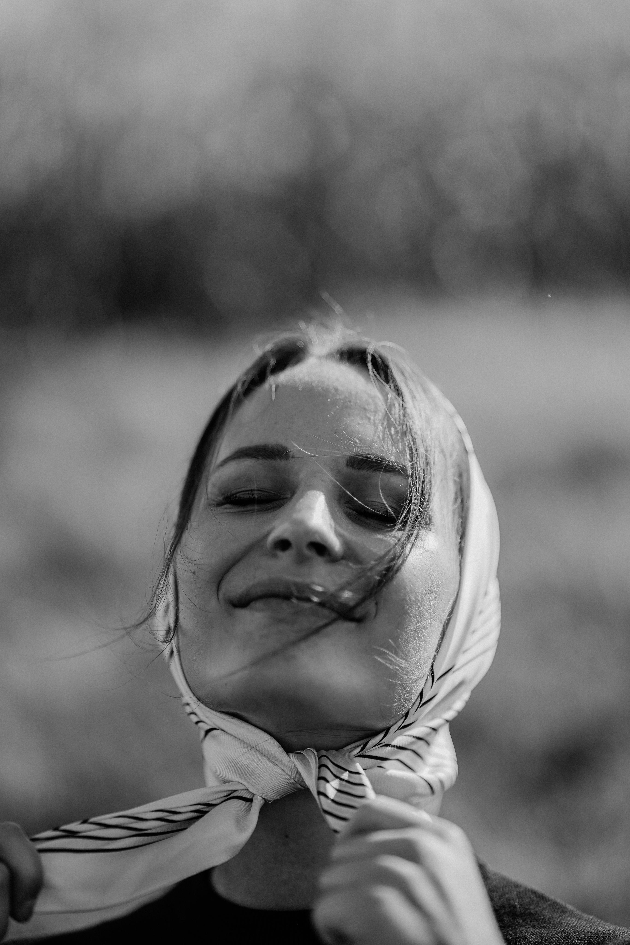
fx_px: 2231
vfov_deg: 23.9
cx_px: 315
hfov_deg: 16.1
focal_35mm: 85
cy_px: 472
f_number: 1.4
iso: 100
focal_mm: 85
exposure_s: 1/8000
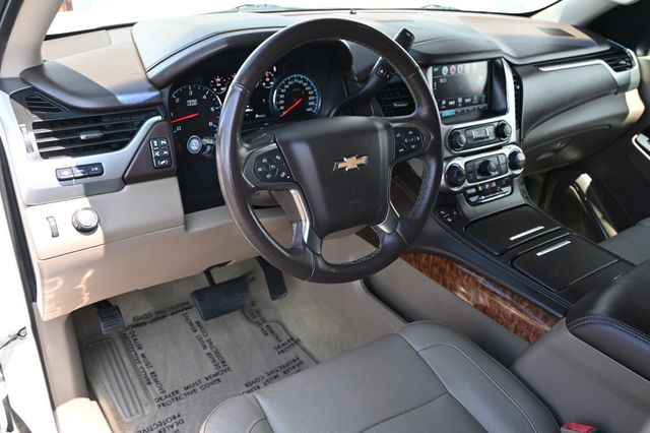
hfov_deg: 60.7
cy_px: 216
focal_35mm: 31
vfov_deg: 42.6
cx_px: 325
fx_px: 555
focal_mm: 20.5
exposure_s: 1/200
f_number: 3.8
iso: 400
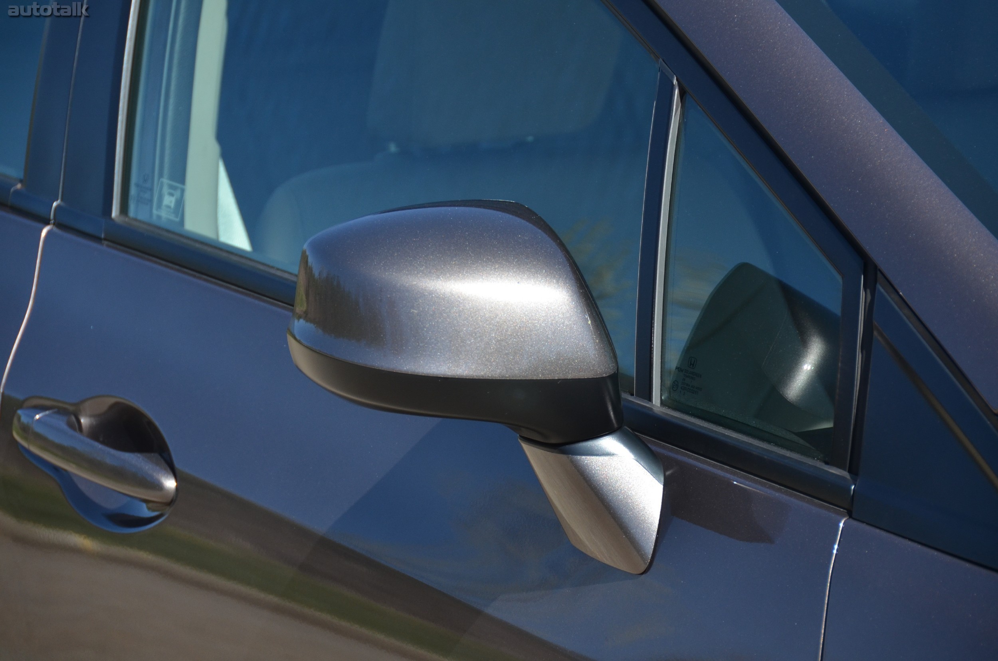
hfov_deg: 10.6
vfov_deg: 7.0
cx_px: 499
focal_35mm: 195
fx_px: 5395
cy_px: 330
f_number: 5.6
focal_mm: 130
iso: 400
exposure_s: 1/1600
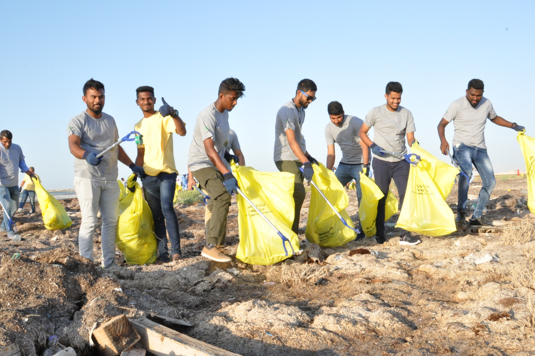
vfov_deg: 36.8
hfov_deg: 53.2
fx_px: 534
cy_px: 178
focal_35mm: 36
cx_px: 268
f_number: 22
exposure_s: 1/125
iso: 1250
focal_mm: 24
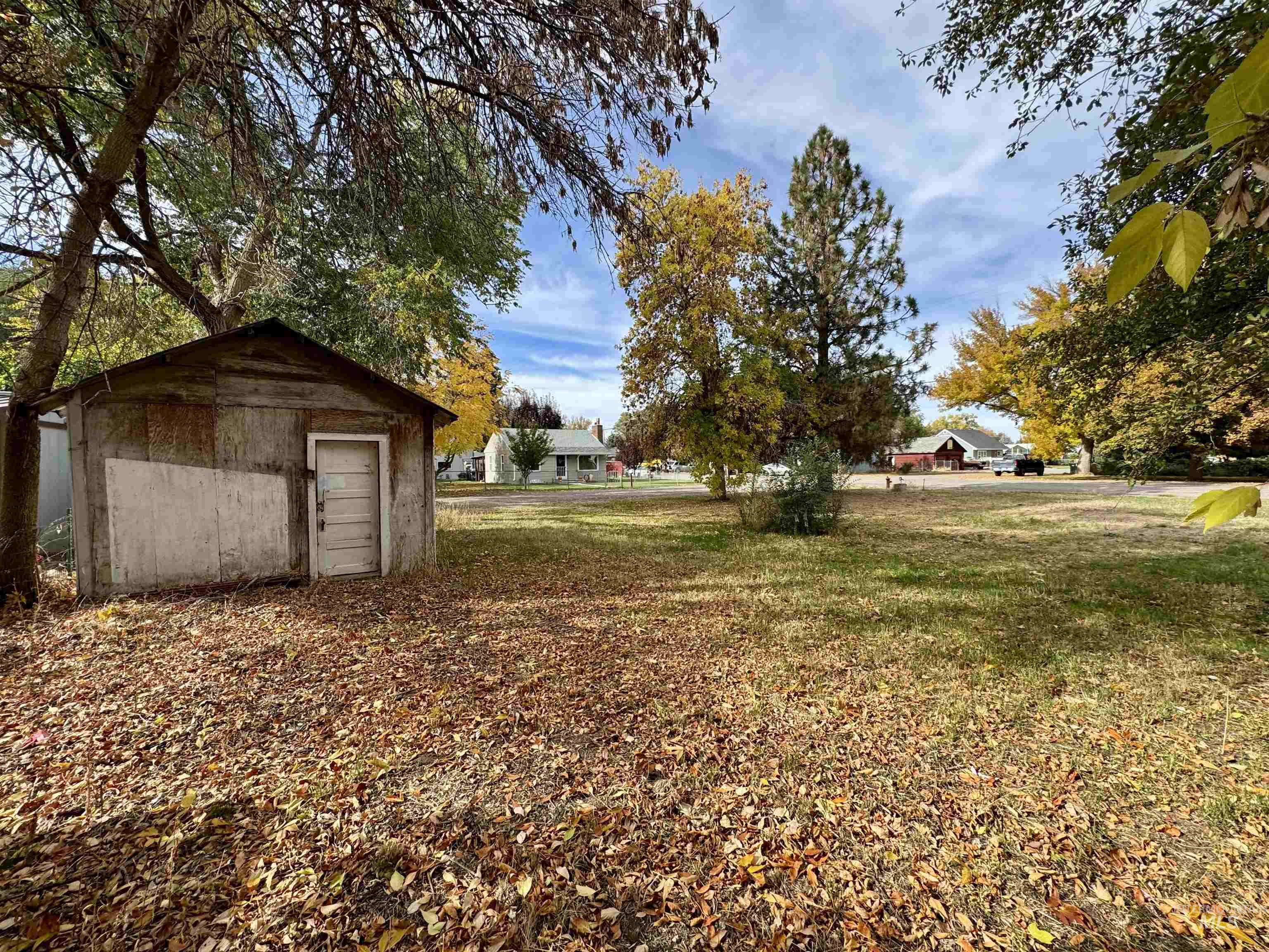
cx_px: 634
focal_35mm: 14
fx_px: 513
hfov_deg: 102.1
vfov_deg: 85.7
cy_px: 476
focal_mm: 2.22
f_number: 2.2
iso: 40
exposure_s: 1/565
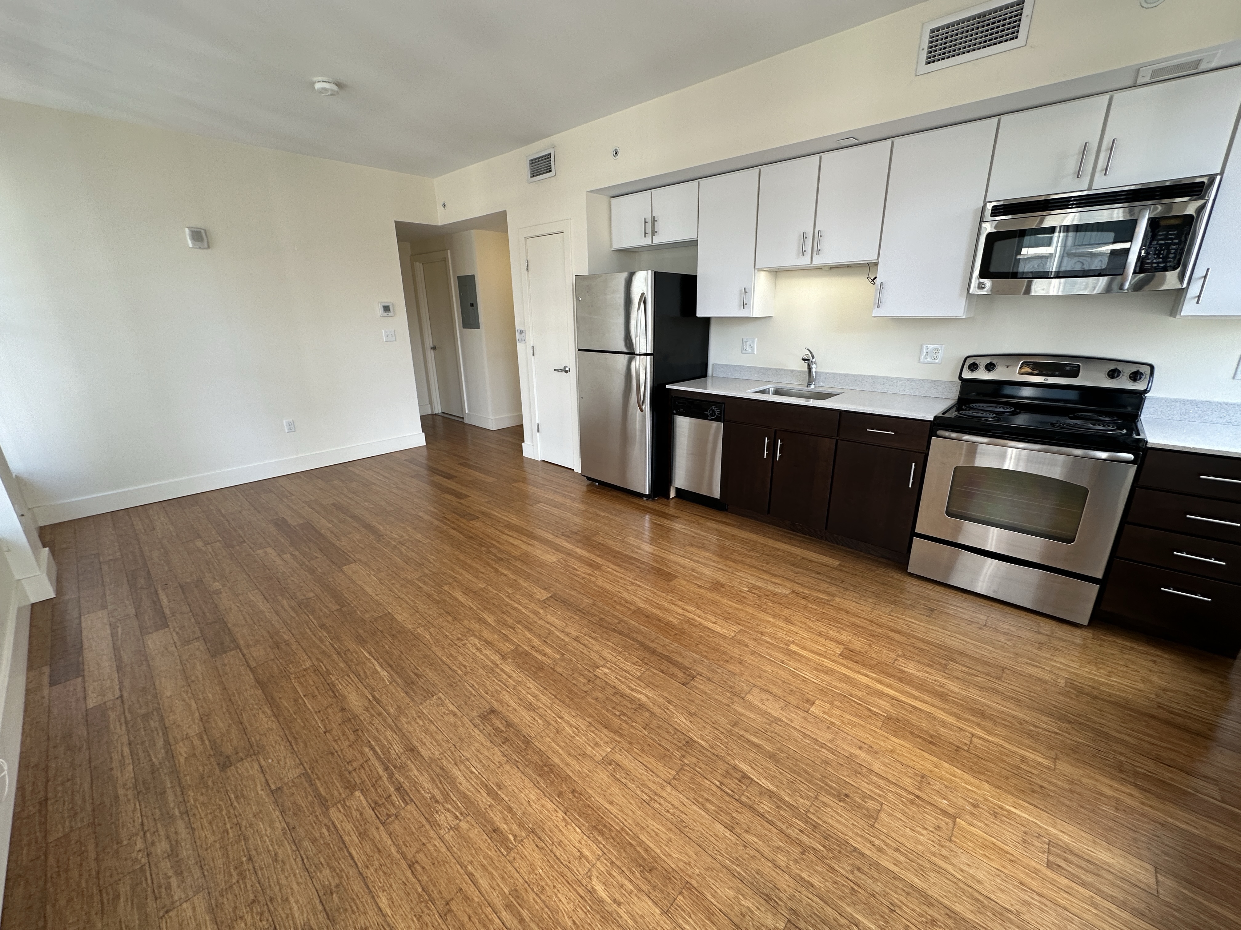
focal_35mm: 14
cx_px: 620
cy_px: 465
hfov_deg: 102.1
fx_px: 502
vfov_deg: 85.7
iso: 64
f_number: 2.2
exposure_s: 1/99
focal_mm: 2.22
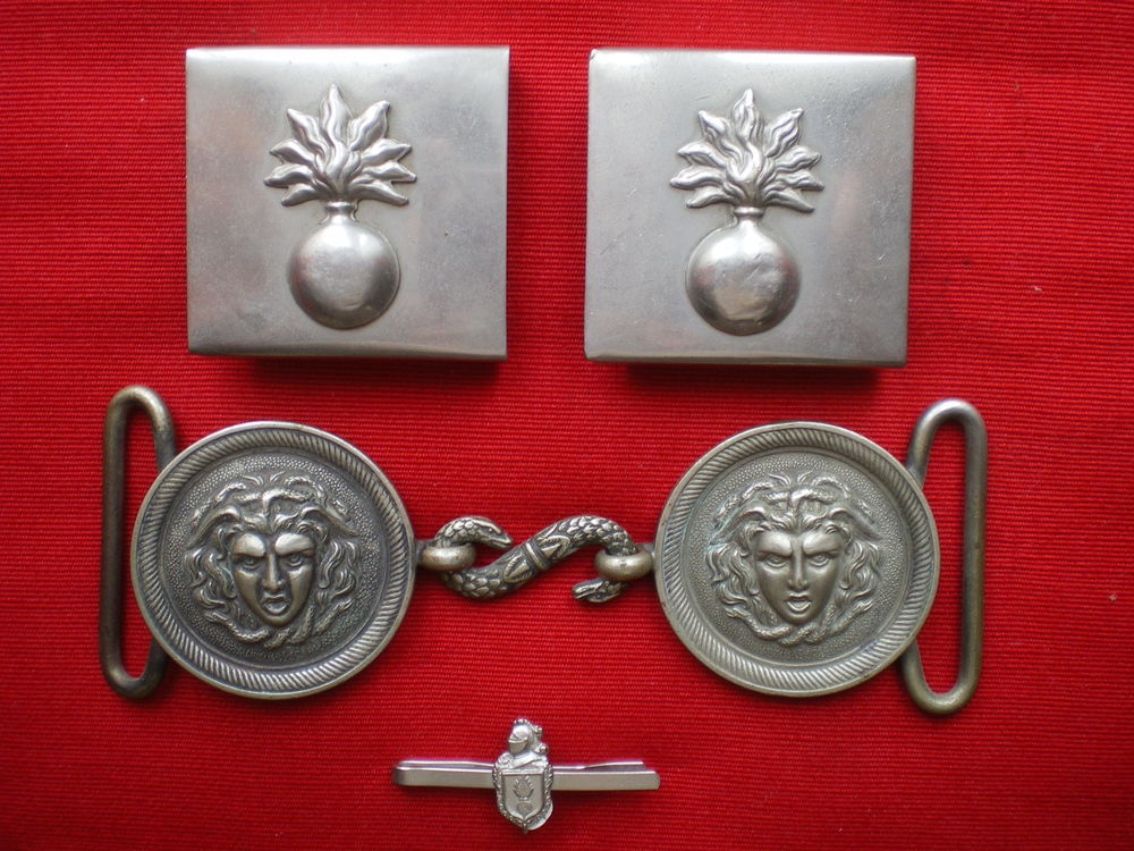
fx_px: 1245
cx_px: 567
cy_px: 426
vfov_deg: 37.7
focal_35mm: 38
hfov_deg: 49.0
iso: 100
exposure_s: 1/50
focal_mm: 6.3
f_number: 3.1
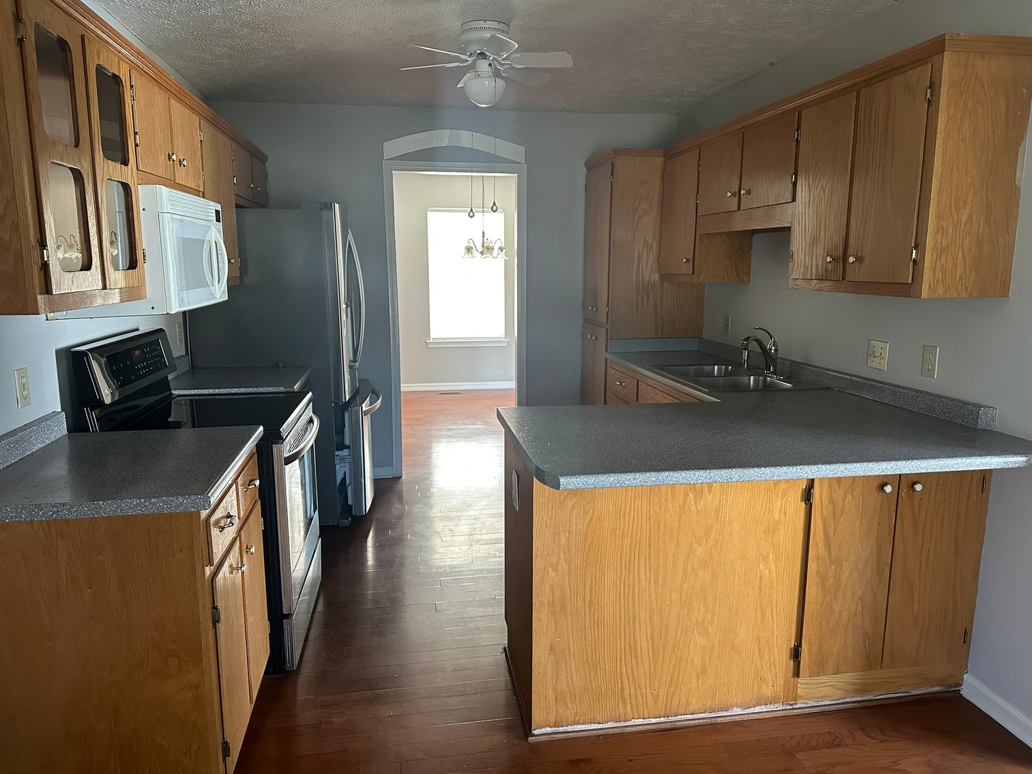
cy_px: 387
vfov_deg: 56.8
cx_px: 516
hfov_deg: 71.6
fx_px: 716
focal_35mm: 24
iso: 500
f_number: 1.78
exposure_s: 1/60
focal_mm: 6.86
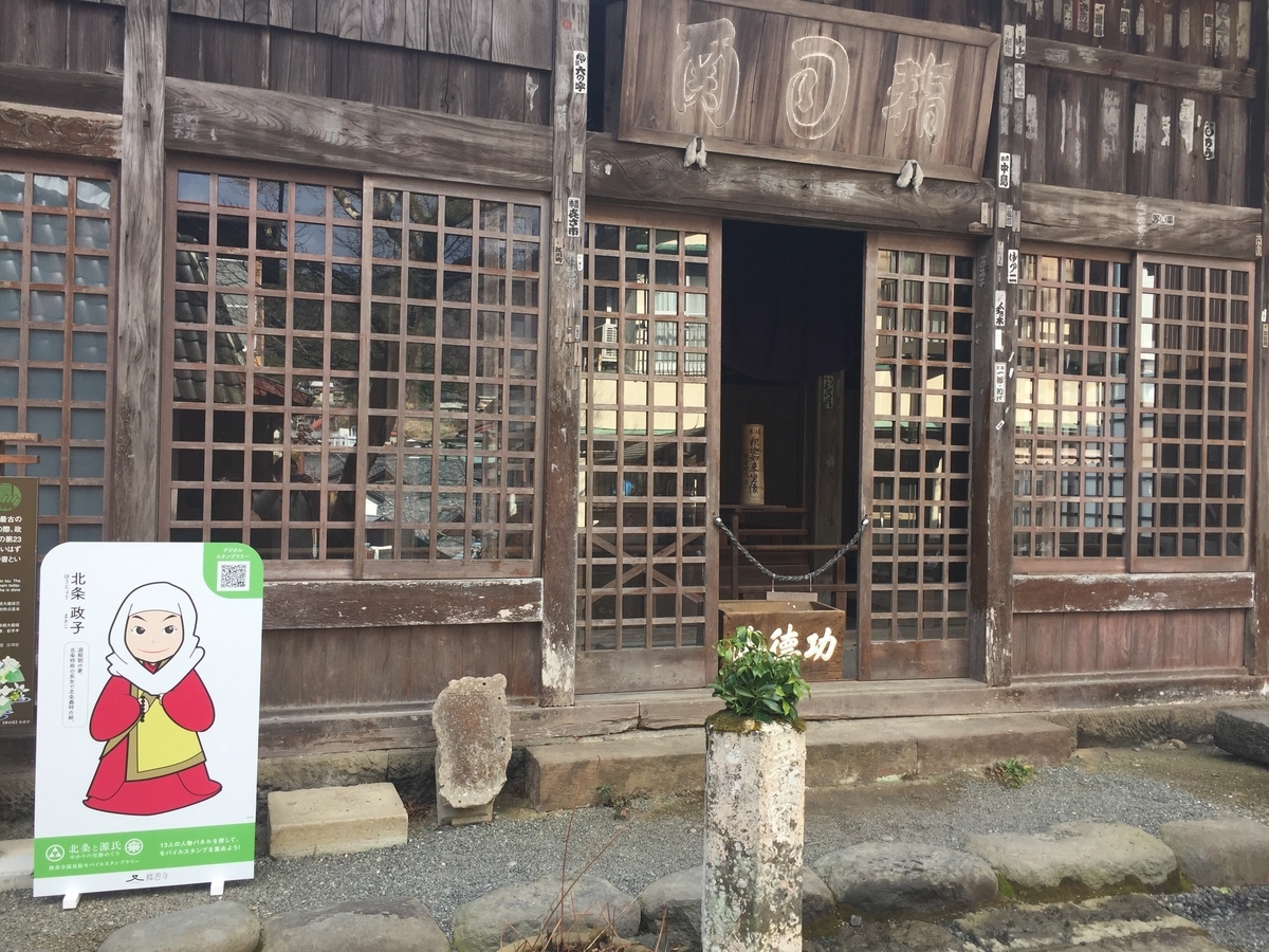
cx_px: 634
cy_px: 476
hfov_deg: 61.7
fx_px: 1063
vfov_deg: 48.2
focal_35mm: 29
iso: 32
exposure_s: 1/210
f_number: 2.2
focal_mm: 4.15
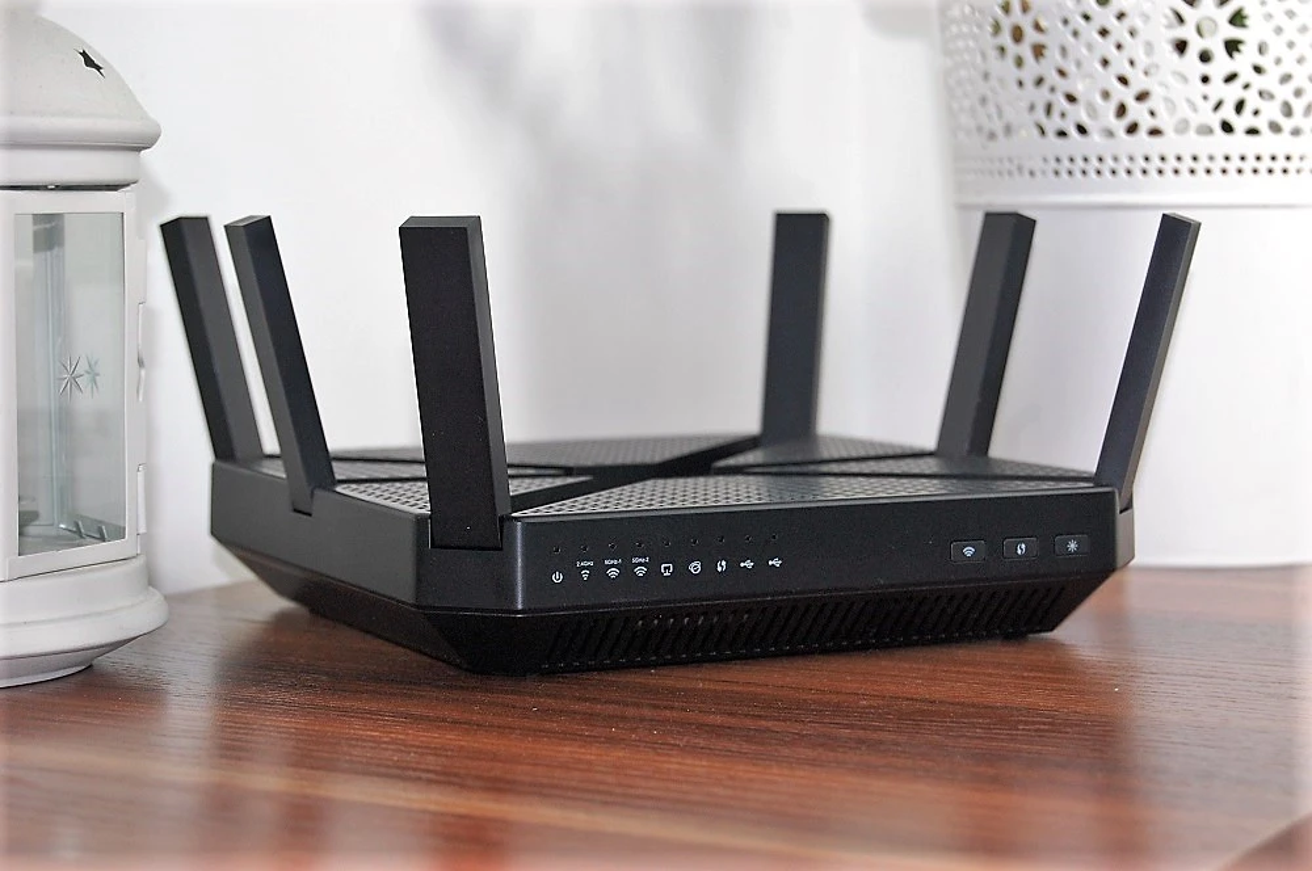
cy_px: 436
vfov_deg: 16.5
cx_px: 656
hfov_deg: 24.6
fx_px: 3003
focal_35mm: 82
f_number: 5.6
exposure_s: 1/60
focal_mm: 55
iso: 800
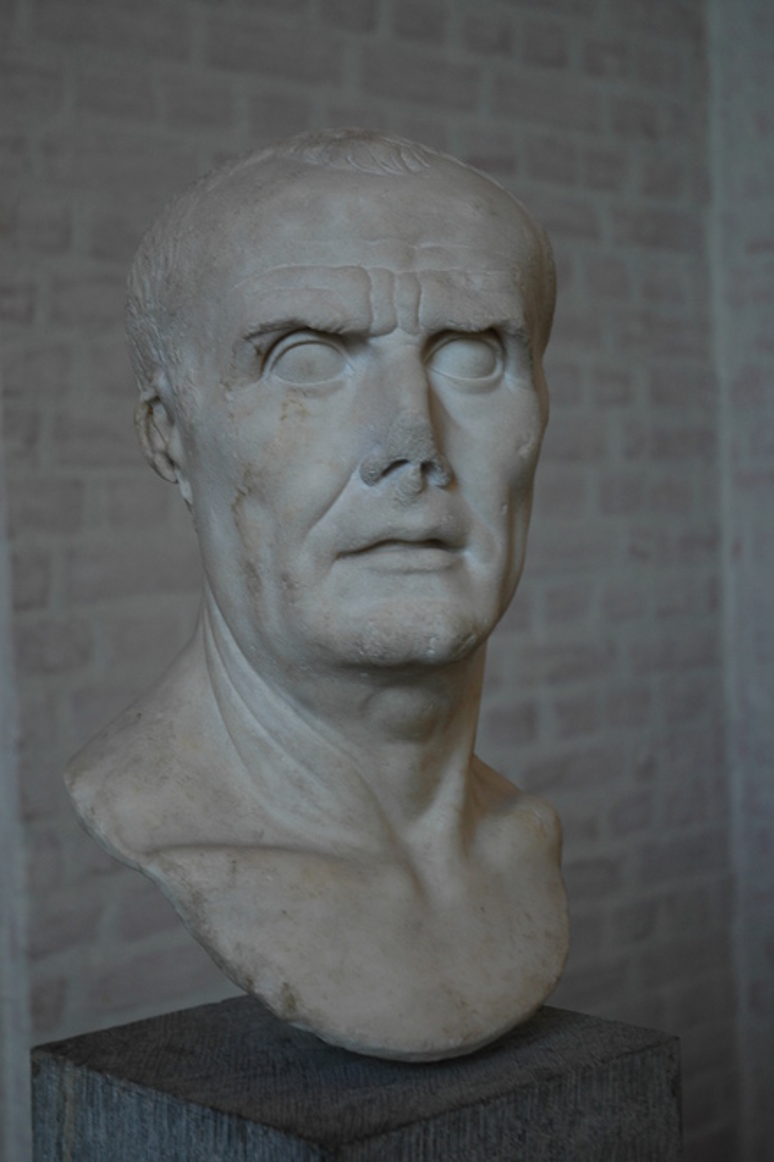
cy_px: 581
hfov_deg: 20.6
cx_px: 387
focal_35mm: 66
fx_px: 2131
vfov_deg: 30.5
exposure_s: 1/20
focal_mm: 44
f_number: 4.5
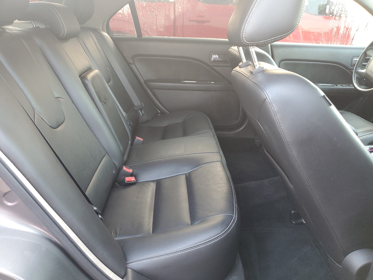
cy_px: 140
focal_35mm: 26
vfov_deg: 53.1
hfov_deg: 67.3
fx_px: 280
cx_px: 186
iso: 153
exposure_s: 1/60.2
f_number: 1.5
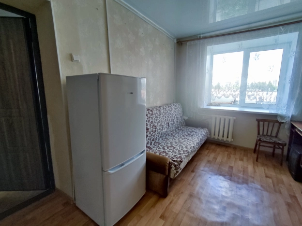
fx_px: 131
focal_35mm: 15
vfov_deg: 81.7
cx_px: 151
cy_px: 113
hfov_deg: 98.2
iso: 214
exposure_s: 1/50
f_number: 2.2
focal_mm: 1.6
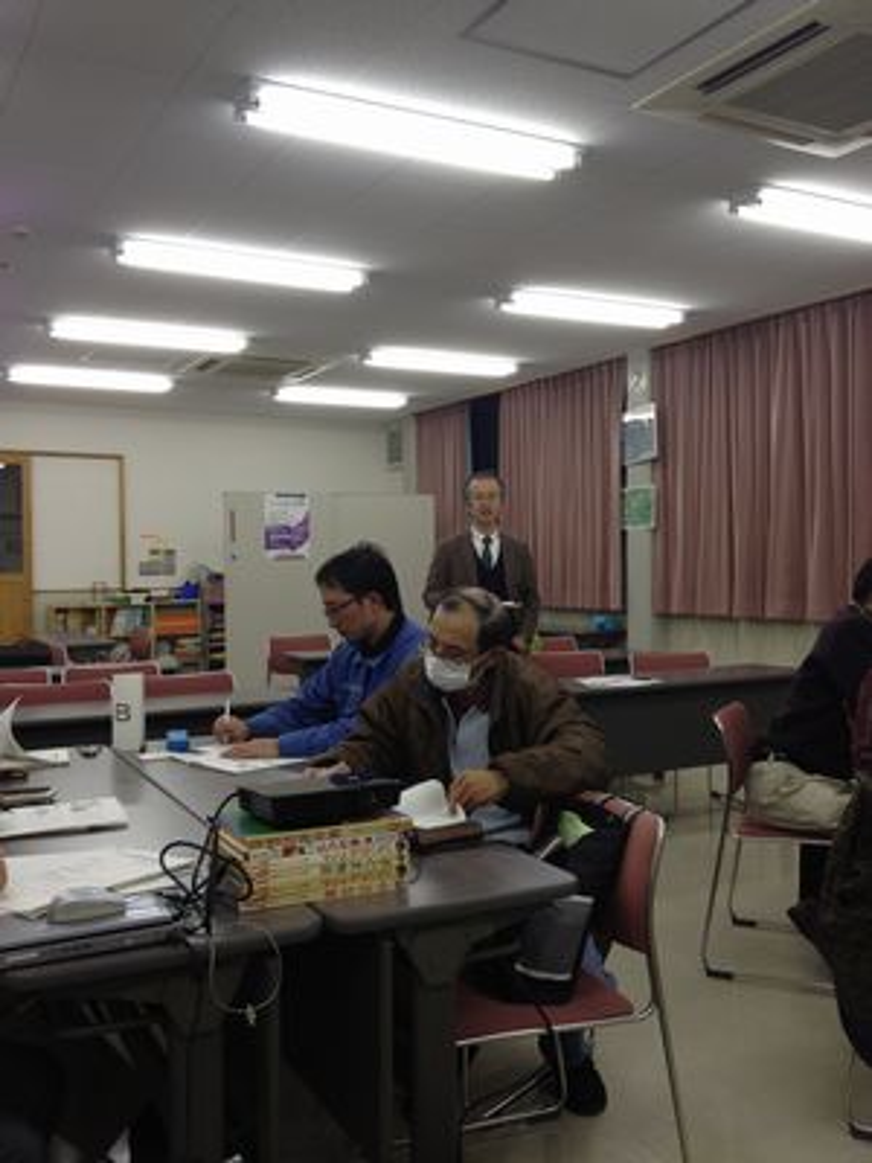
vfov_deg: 52.6
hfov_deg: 40.7
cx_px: 436
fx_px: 1176
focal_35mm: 35
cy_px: 582
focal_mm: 4.28
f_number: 2.4
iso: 64
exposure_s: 1/60
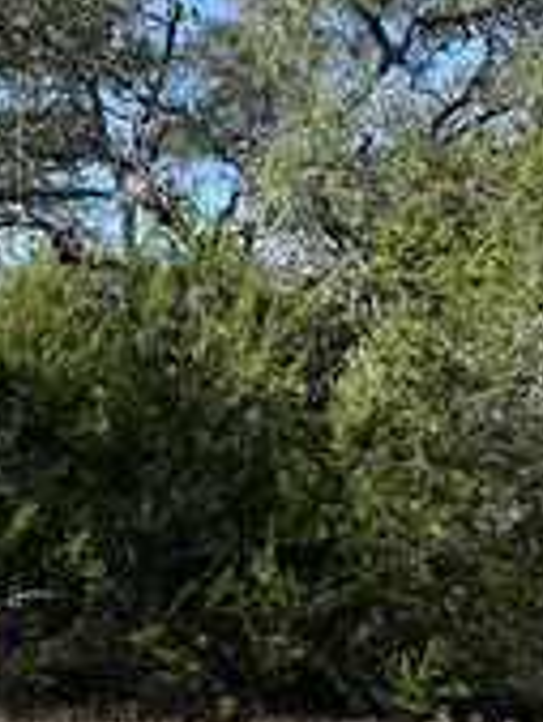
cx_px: -34
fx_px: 1901
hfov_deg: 15.9
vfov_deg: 21.2
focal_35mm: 91
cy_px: 607
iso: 80
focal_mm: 6.86
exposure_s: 1/2155
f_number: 1.78
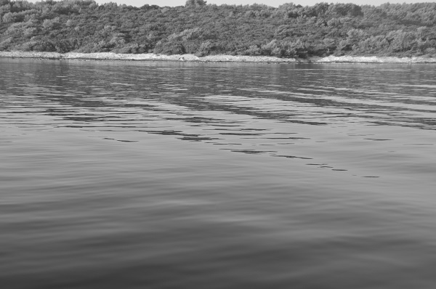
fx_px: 689
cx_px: 218
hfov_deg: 35.1
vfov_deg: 23.7
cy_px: 144
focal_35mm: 57
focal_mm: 38
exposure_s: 1/250
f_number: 7.1
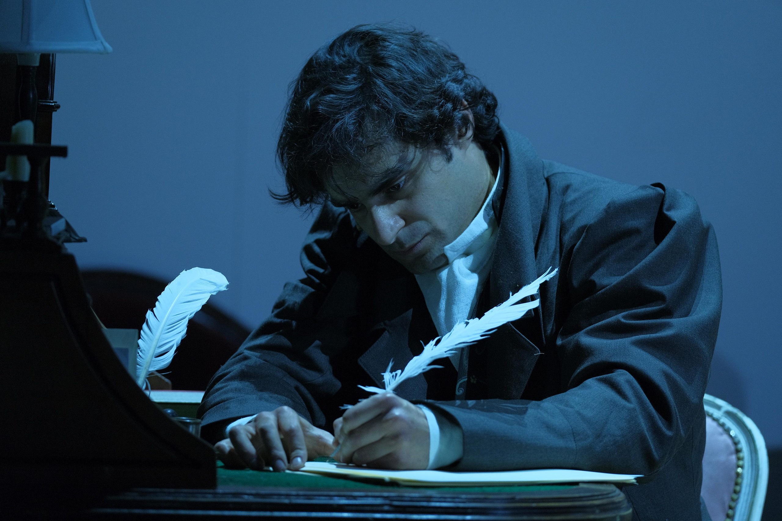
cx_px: 391
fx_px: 4562
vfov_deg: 6.5
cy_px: 260
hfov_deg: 9.8
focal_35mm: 210
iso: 640
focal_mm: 140
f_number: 3.2
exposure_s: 1/125
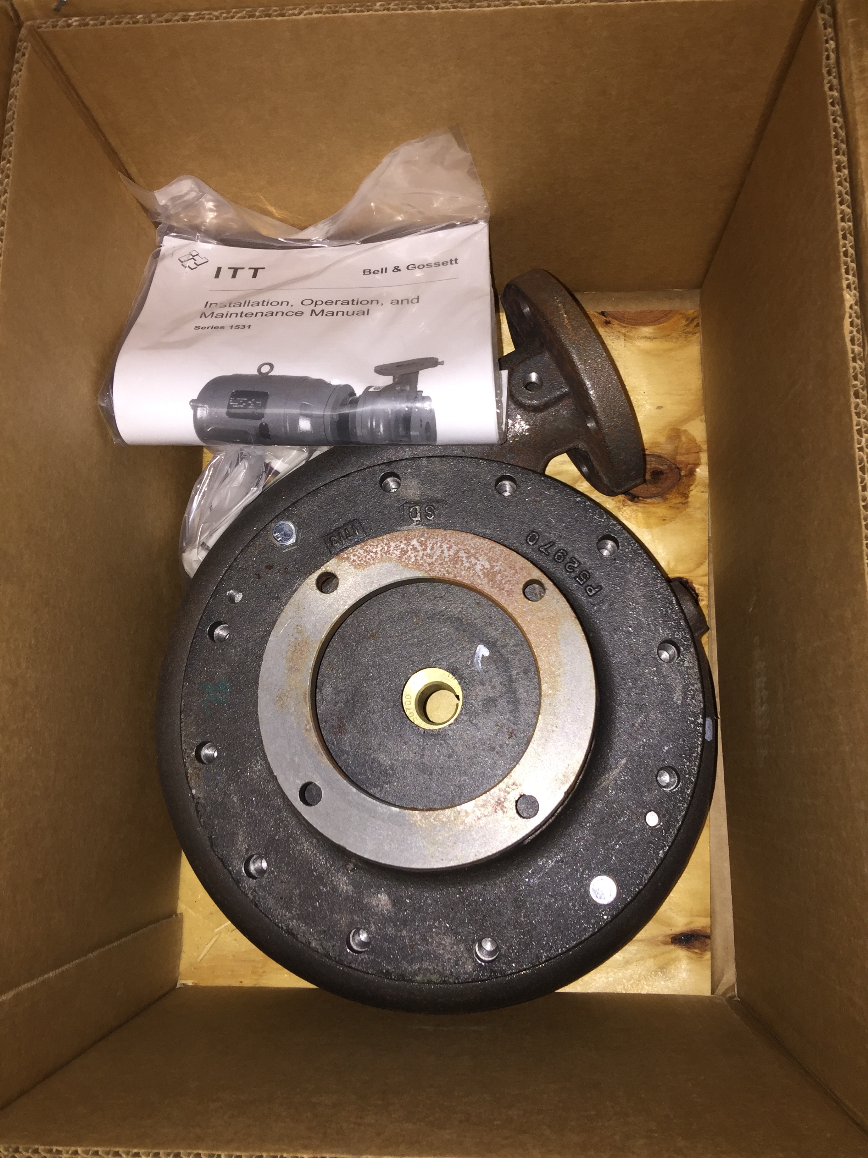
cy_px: 579
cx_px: 434
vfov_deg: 61.7
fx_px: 970
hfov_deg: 48.2
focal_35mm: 29
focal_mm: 4.15
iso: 40
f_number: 2.2
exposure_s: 1/16
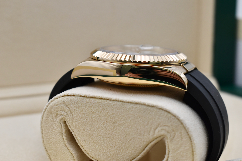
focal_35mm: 72
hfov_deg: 28.1
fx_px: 484
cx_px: 121
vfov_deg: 18.9
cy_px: 80
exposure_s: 1/125
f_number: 7.1
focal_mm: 48
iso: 400
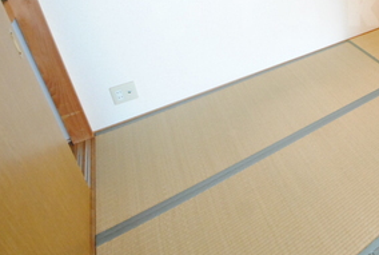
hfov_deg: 56.4
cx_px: 352
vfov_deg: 42.7
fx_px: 285
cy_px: 11
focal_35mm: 27
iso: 1600
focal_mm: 8
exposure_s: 1/60
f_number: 4.5
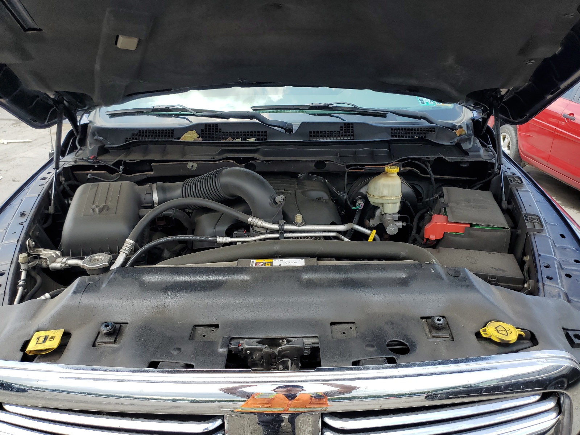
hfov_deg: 67.3
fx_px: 436
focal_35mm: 26
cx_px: 290
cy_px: 218
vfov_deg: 53.1
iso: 50
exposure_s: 1/909
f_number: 1.5
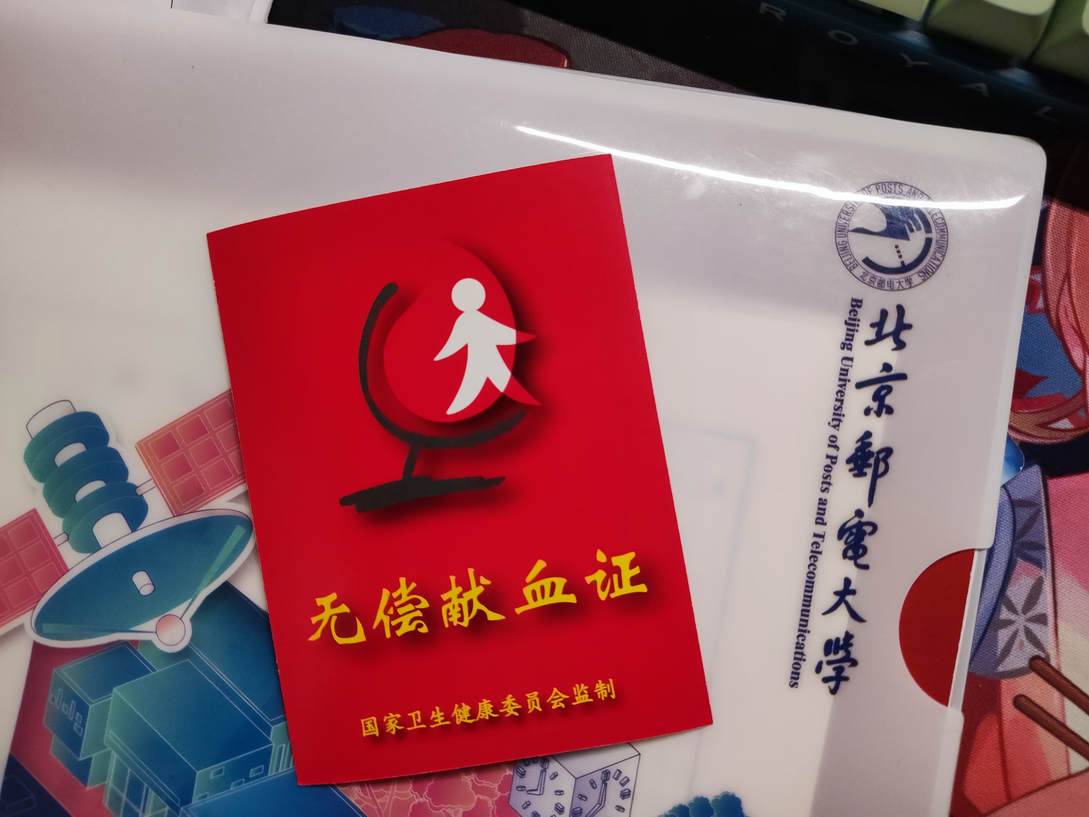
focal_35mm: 26
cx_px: 544
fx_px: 818
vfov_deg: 53.1
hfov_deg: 67.3
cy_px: 408
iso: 637
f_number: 1.79
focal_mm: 4.74
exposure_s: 1/50
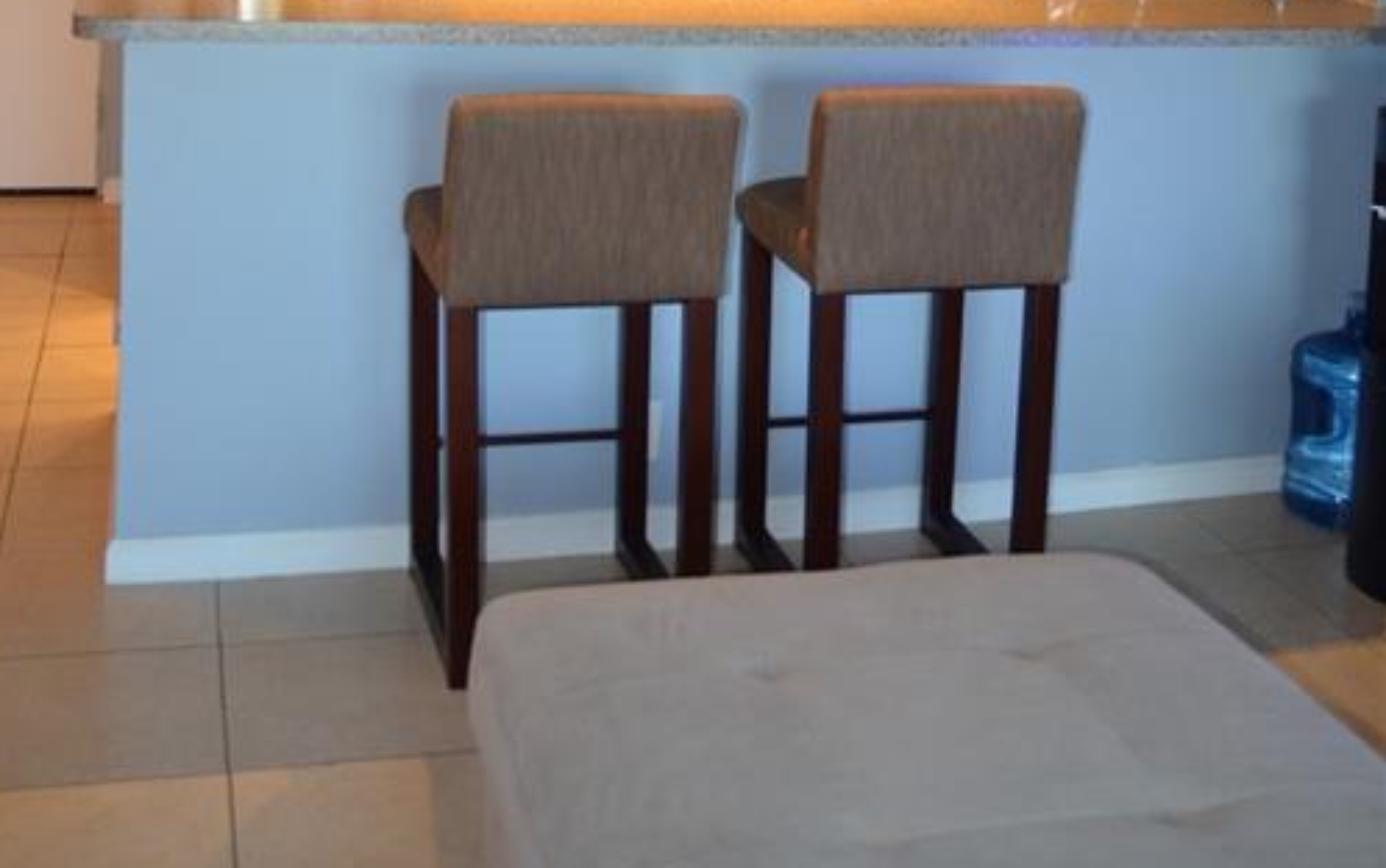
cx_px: 682
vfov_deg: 24.8
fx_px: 1777
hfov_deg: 42.6
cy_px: -172
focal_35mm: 47
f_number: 3.8
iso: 900
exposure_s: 1/60
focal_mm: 20
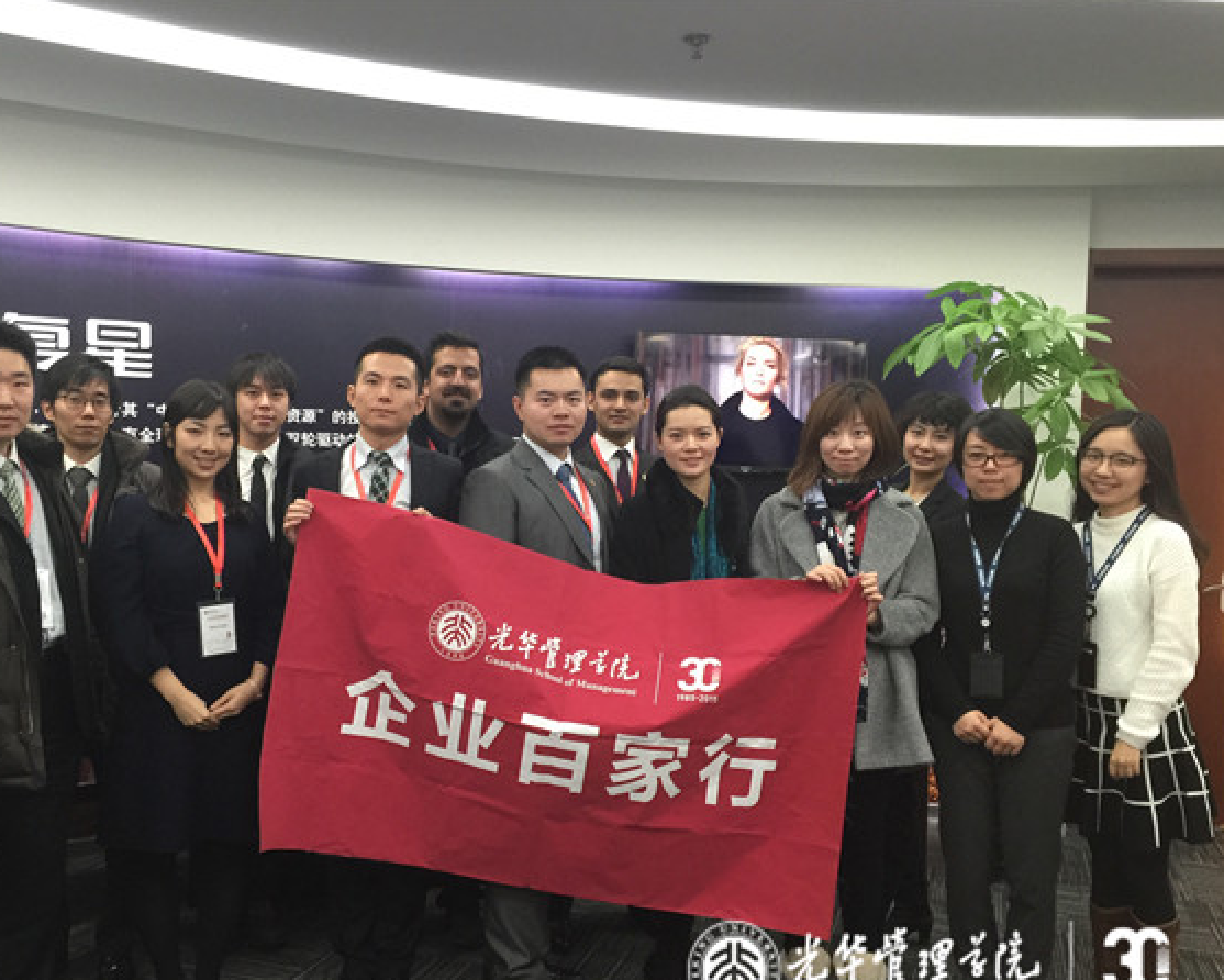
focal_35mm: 33
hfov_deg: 54.0
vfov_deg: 44.5
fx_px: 1196
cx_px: 523
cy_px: 528
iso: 100
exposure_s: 1/17
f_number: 2.2
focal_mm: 4.15
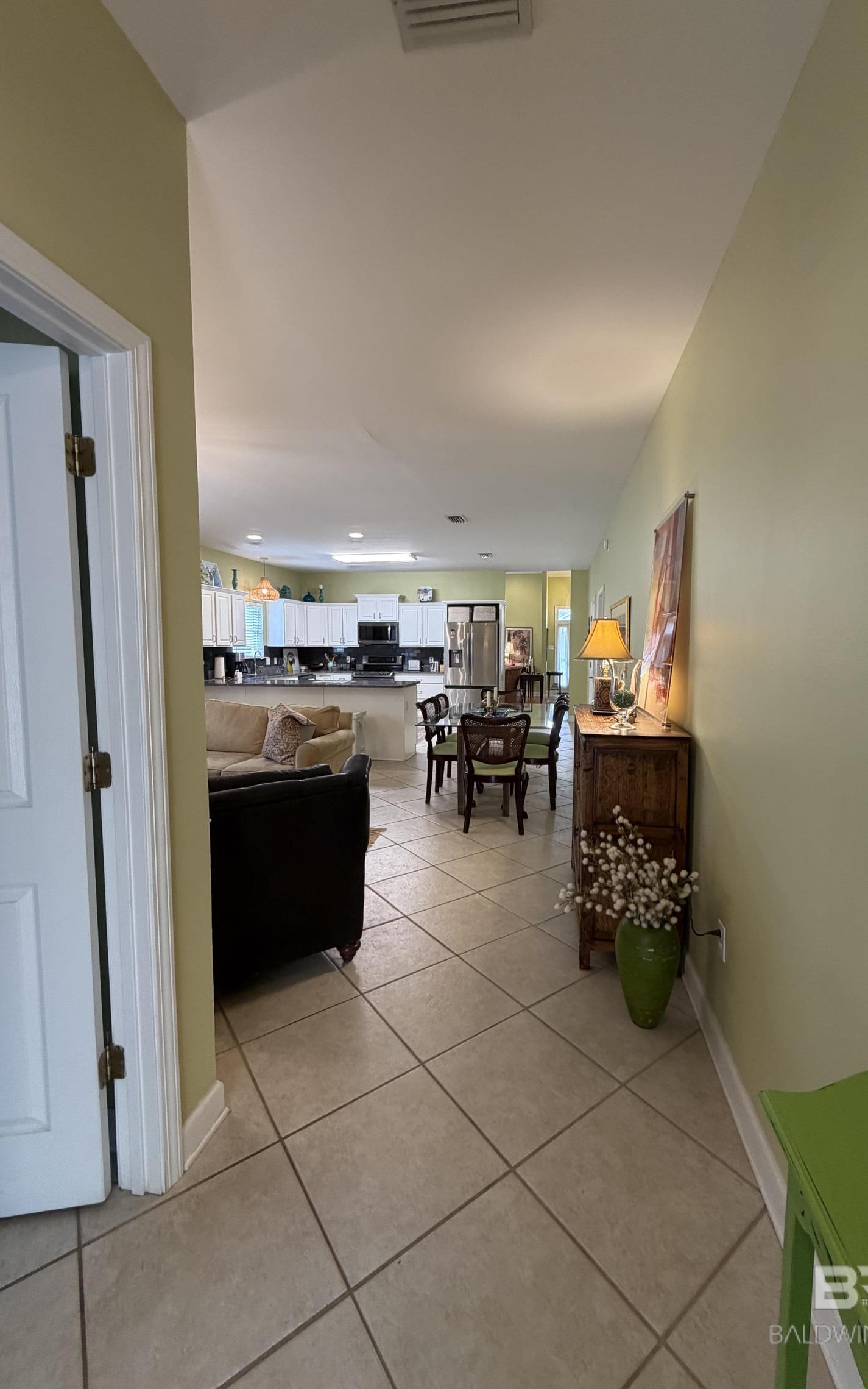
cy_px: 692
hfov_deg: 74.5
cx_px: 483
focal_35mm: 15
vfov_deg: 101.5
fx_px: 568
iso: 200
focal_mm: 2.22
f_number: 2.2
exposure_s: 1/60
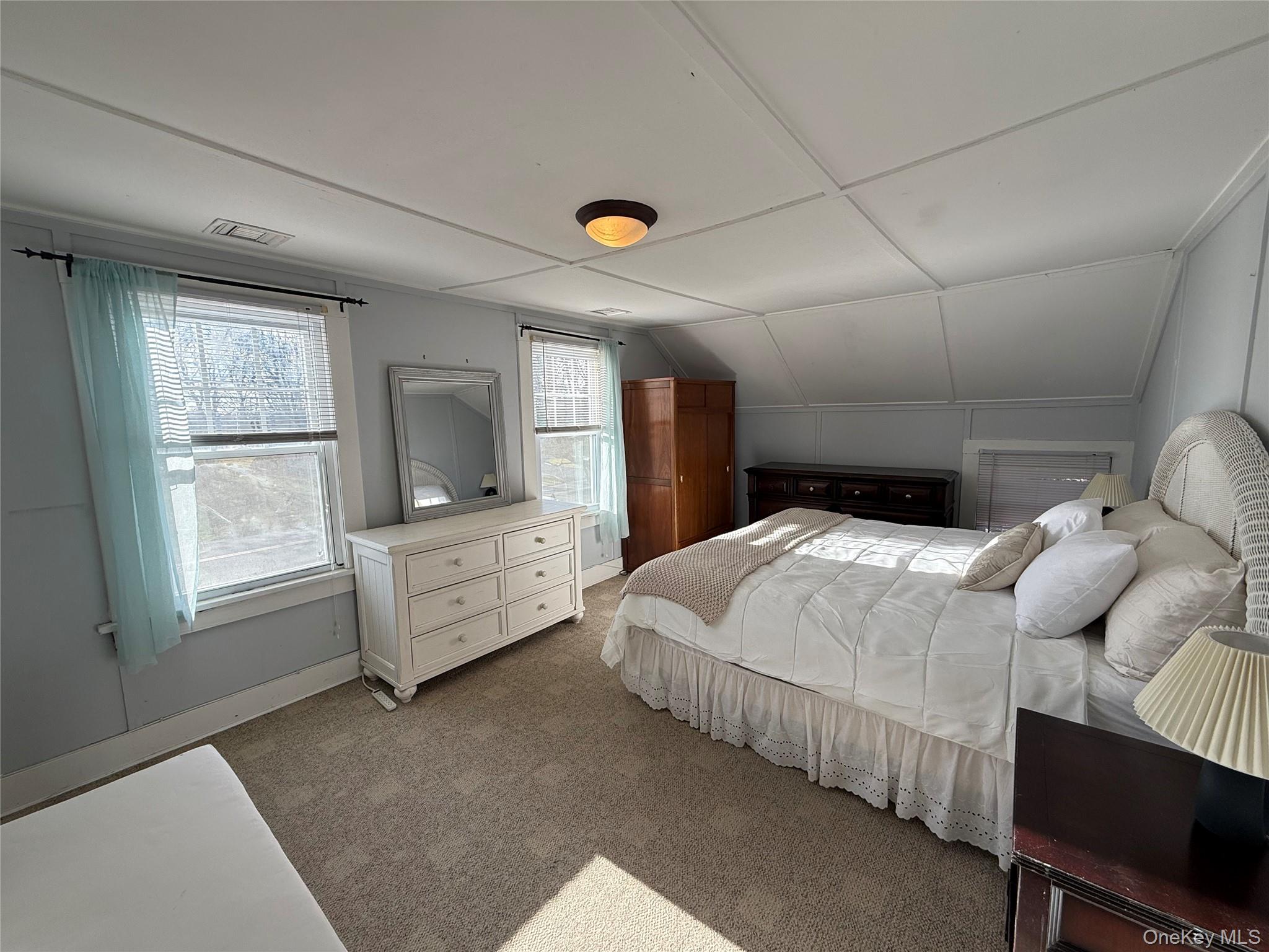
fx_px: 513
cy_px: 476
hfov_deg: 102.1
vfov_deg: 85.7
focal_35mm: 14
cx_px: 634
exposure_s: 1/254
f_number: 2.2
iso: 64
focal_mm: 2.22
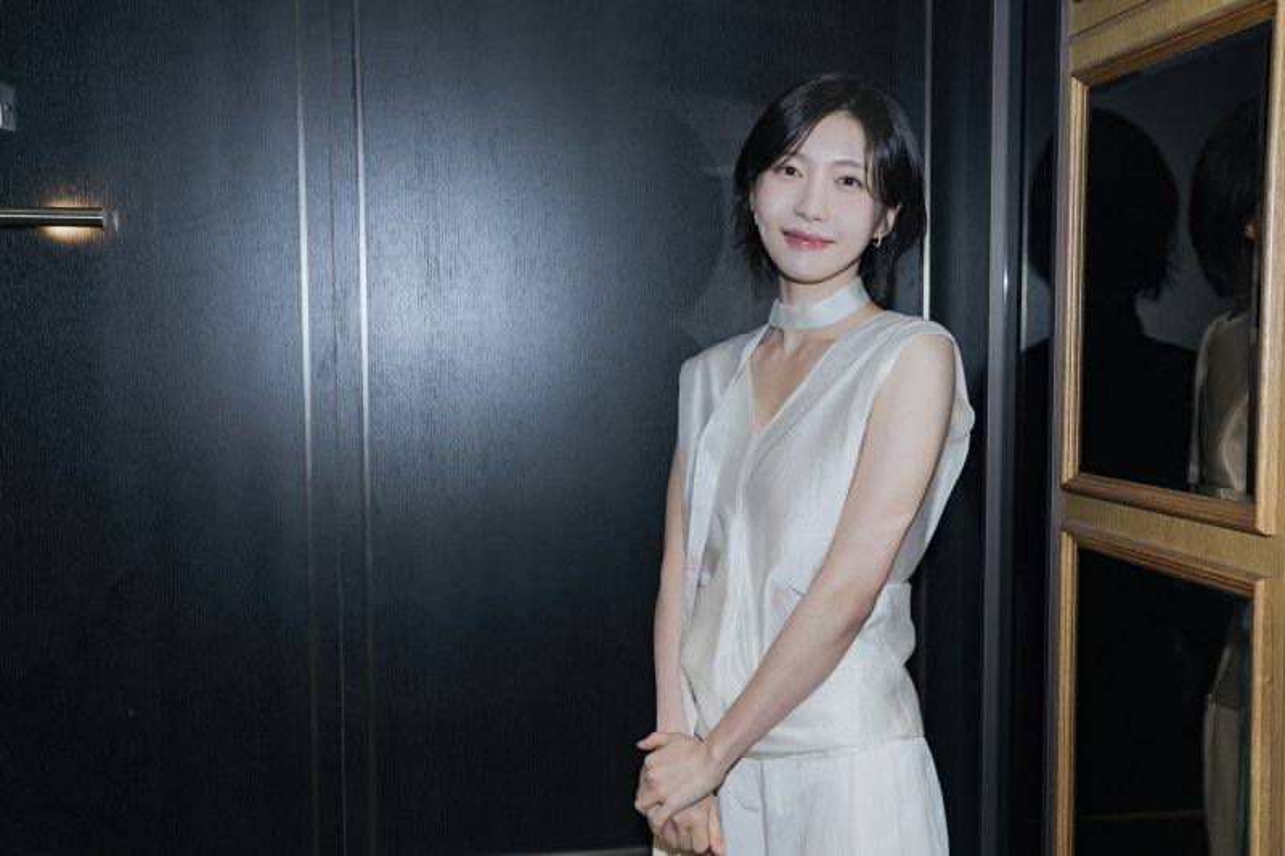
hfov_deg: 54.4
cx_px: 642
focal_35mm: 35
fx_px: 1249
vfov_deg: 37.8
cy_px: 428
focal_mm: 35
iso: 400
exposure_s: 1/125
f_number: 5.6
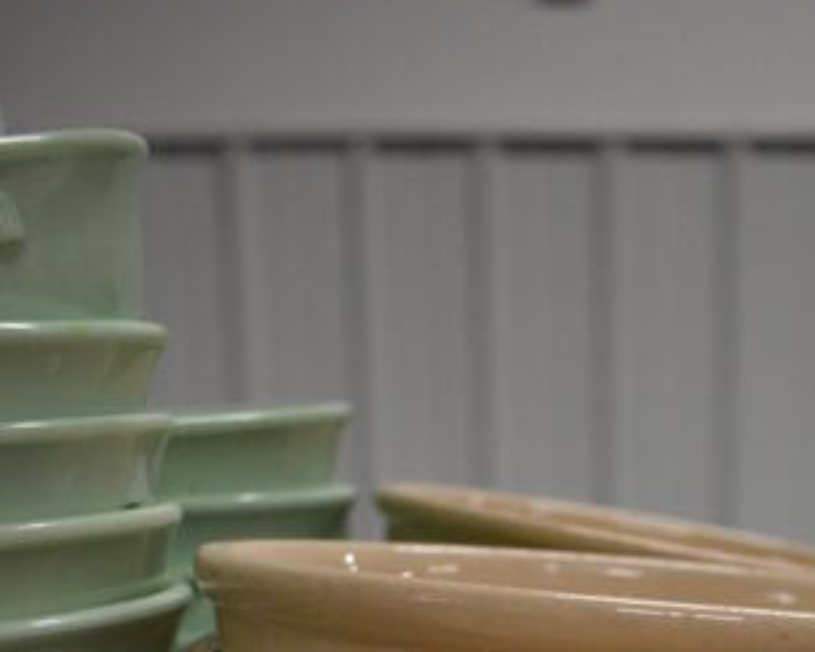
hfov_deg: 24.9
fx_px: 1833
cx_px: 577
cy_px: 1145
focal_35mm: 76
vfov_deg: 16.9
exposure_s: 1/125
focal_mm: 18
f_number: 3.5
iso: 900
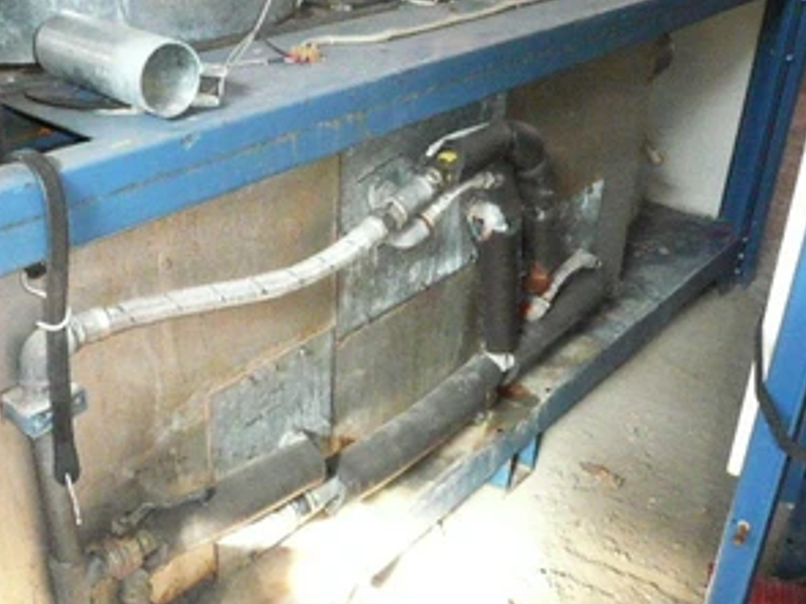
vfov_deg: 37.5
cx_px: 298
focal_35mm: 38
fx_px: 884
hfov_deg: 48.5
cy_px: 232
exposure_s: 1/100
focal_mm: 4.6
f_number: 3.3
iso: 1250
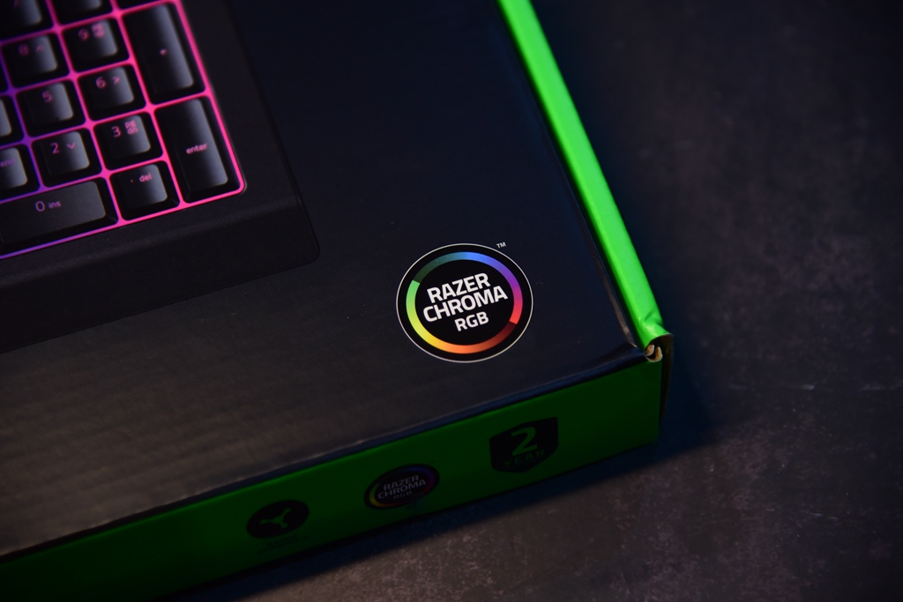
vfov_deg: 11.4
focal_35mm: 120
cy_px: 301
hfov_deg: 17.1
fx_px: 3010
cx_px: 452
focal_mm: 120
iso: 1600
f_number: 4
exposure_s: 1/40
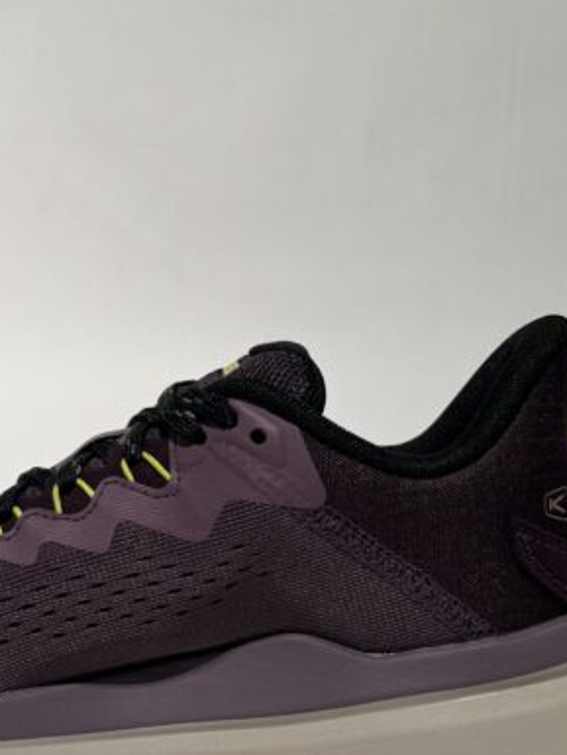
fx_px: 1179
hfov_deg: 26.8
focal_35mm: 54
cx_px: 171
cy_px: 498
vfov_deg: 35.2
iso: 50
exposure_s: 1/323
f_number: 1.6
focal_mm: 5.1
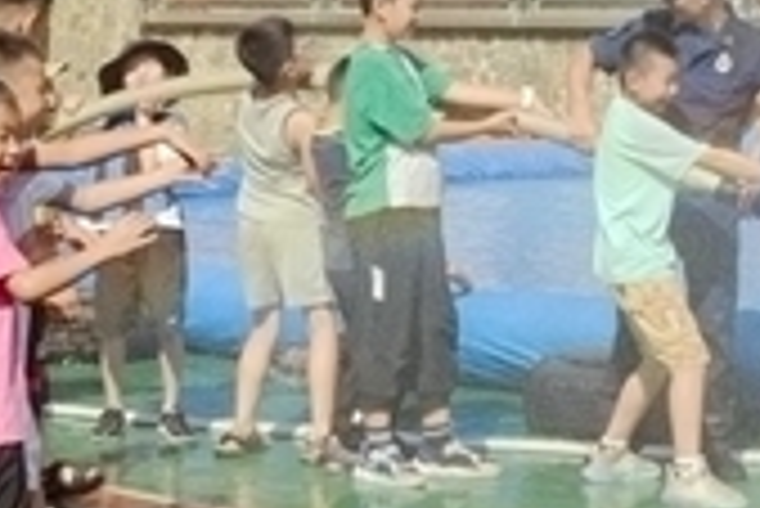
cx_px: 540
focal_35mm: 135
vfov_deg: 10.1
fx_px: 2852
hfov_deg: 15.1
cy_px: 72
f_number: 16
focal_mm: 38
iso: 800
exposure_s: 1/1000
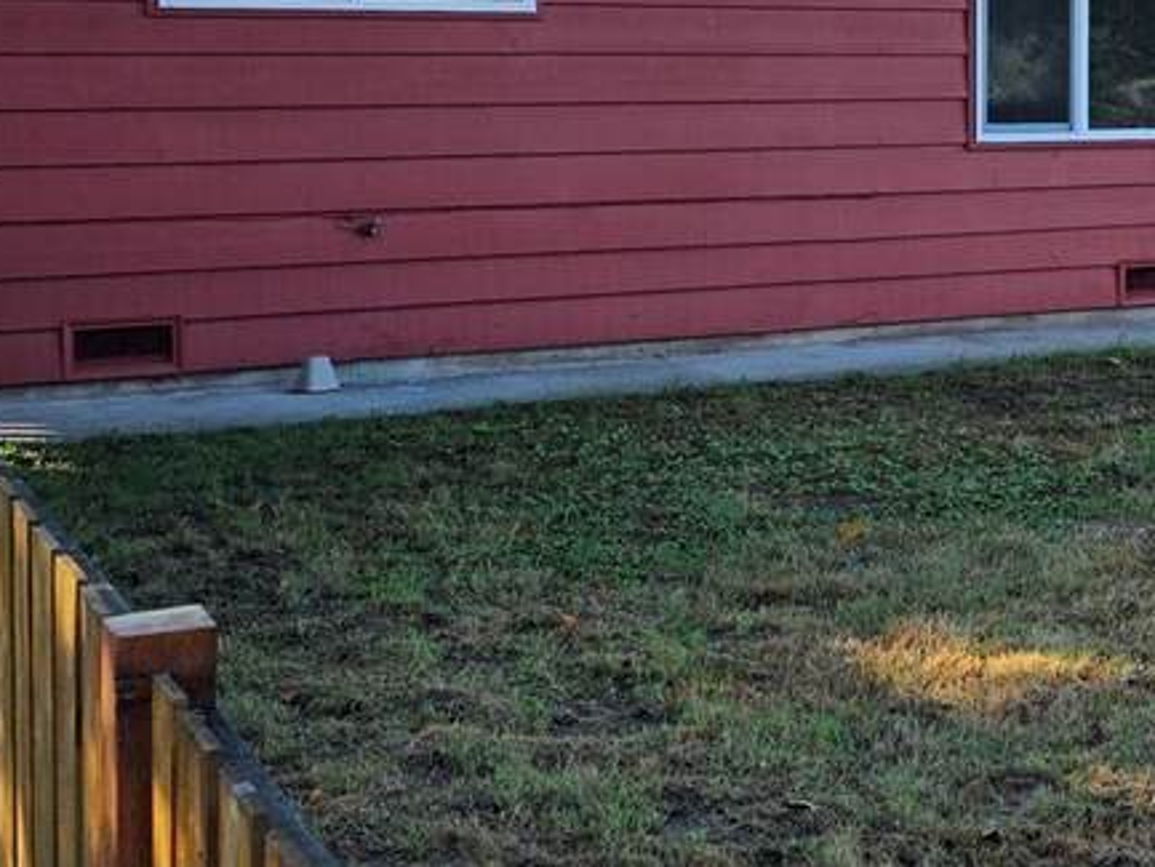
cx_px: 1091
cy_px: 144
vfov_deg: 21.3
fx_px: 2270
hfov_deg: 27.3
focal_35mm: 68
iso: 80
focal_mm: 6.3
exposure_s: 1/2054
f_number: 1.7
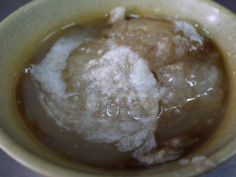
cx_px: 116
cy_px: 83
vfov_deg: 34.4
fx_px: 286
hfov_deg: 44.8
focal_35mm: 42
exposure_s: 1/50
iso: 1600
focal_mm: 19
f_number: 4.3
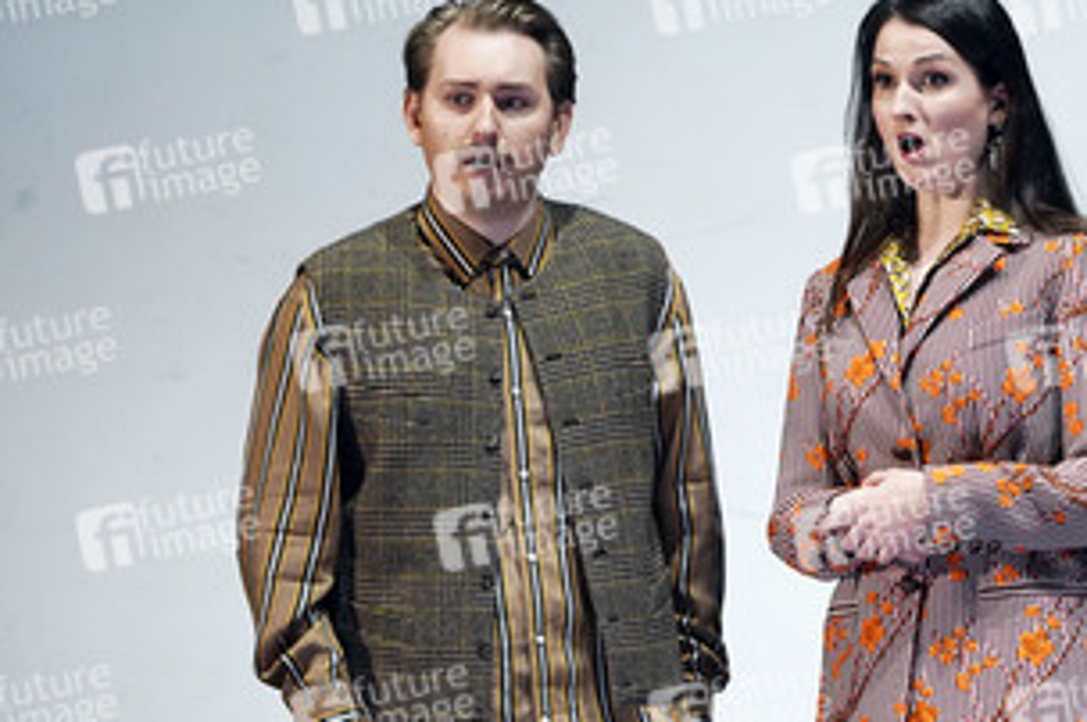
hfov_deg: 3.7
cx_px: 788
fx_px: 16830
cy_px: 440
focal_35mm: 558
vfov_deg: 2.5
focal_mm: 376
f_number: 6.3
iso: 3200
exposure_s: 1/160
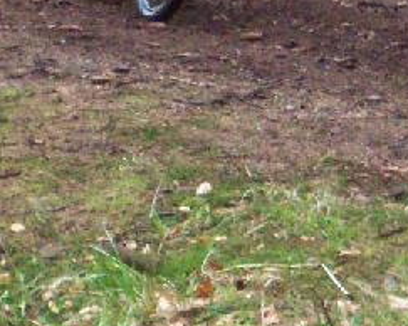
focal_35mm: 376
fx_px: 4537
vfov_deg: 4.1
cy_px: -119
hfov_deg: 5.1
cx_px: 133
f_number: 4.4
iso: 400
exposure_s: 1/200
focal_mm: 19.2
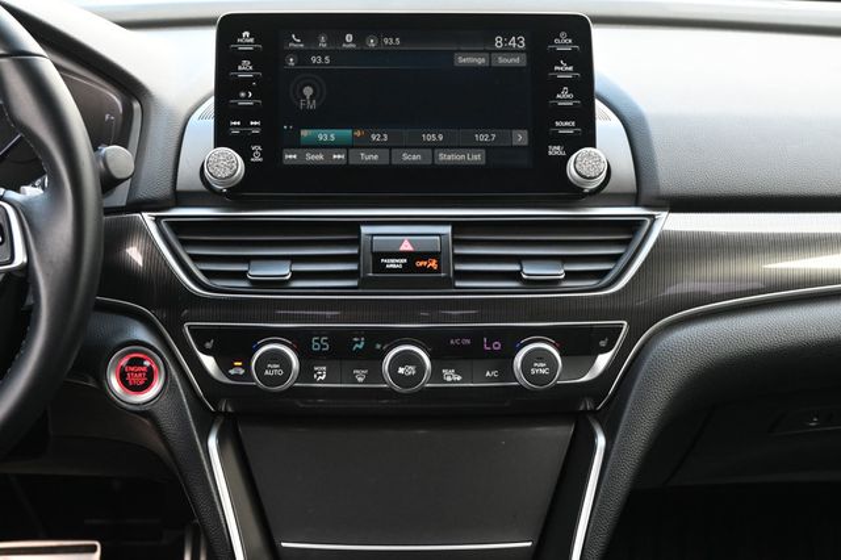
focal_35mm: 64
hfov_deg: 31.2
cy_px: 280
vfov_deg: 21.1
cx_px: 420
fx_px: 1506
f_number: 6
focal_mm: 43
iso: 1400
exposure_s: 1/125
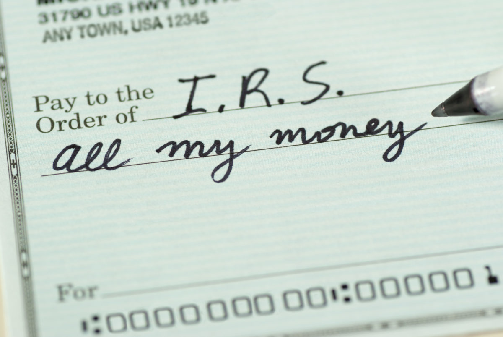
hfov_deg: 15.2
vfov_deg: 10.2
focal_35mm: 135
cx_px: 252
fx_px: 1888
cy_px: 168
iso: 100
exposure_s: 1/25
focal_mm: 90
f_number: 7.1
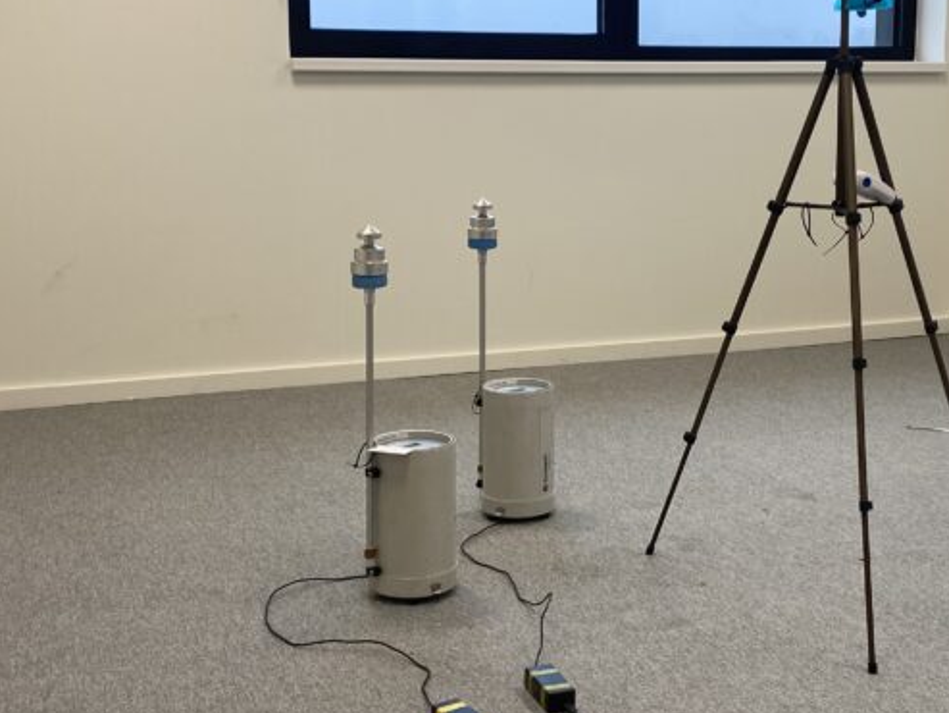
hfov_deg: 35.1
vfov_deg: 27.0
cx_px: 656
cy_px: 339
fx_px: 1481
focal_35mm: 54
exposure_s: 1/100
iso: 32
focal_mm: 4.25
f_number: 1.8
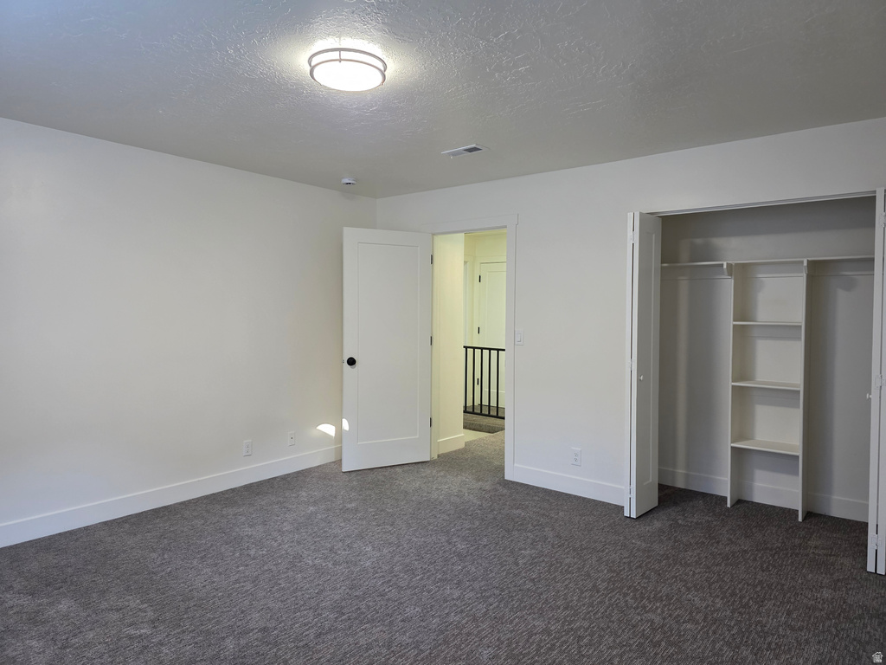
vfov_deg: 58.9
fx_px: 589
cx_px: 443
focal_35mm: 23
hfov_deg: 73.9
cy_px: 332
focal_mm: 6.3
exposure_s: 1/120
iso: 400
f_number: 1.7
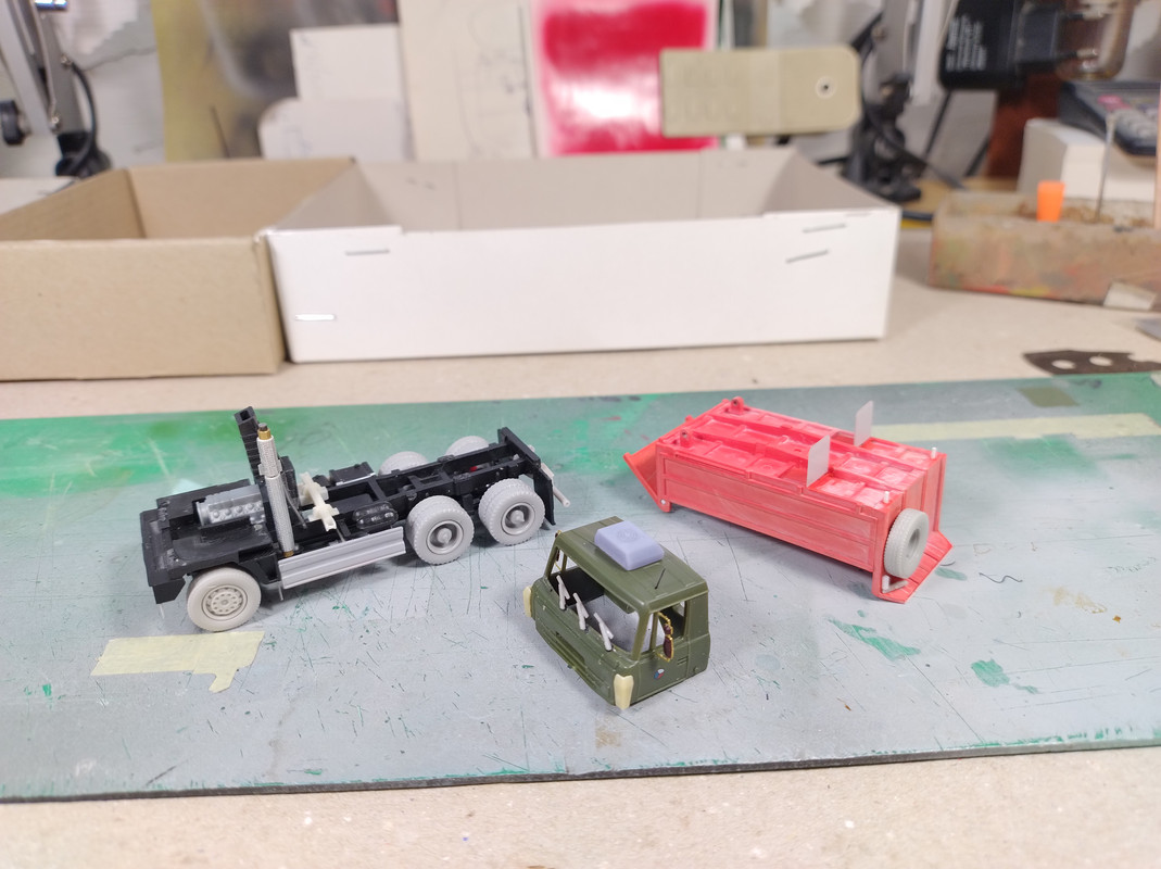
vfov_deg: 54.8
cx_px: 580
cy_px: 434
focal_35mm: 25
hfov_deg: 69.4
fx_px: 838
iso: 200
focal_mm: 4.71
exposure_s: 1/100
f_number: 1.7
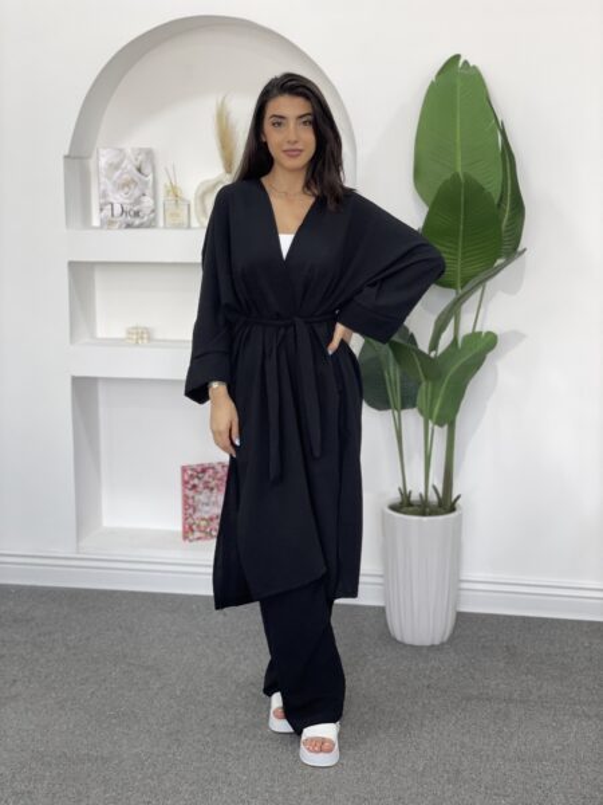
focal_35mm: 52
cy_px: 402
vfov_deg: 36.8
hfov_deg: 28.0
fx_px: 1208
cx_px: 302
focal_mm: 6
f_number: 2
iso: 100
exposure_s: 1/100
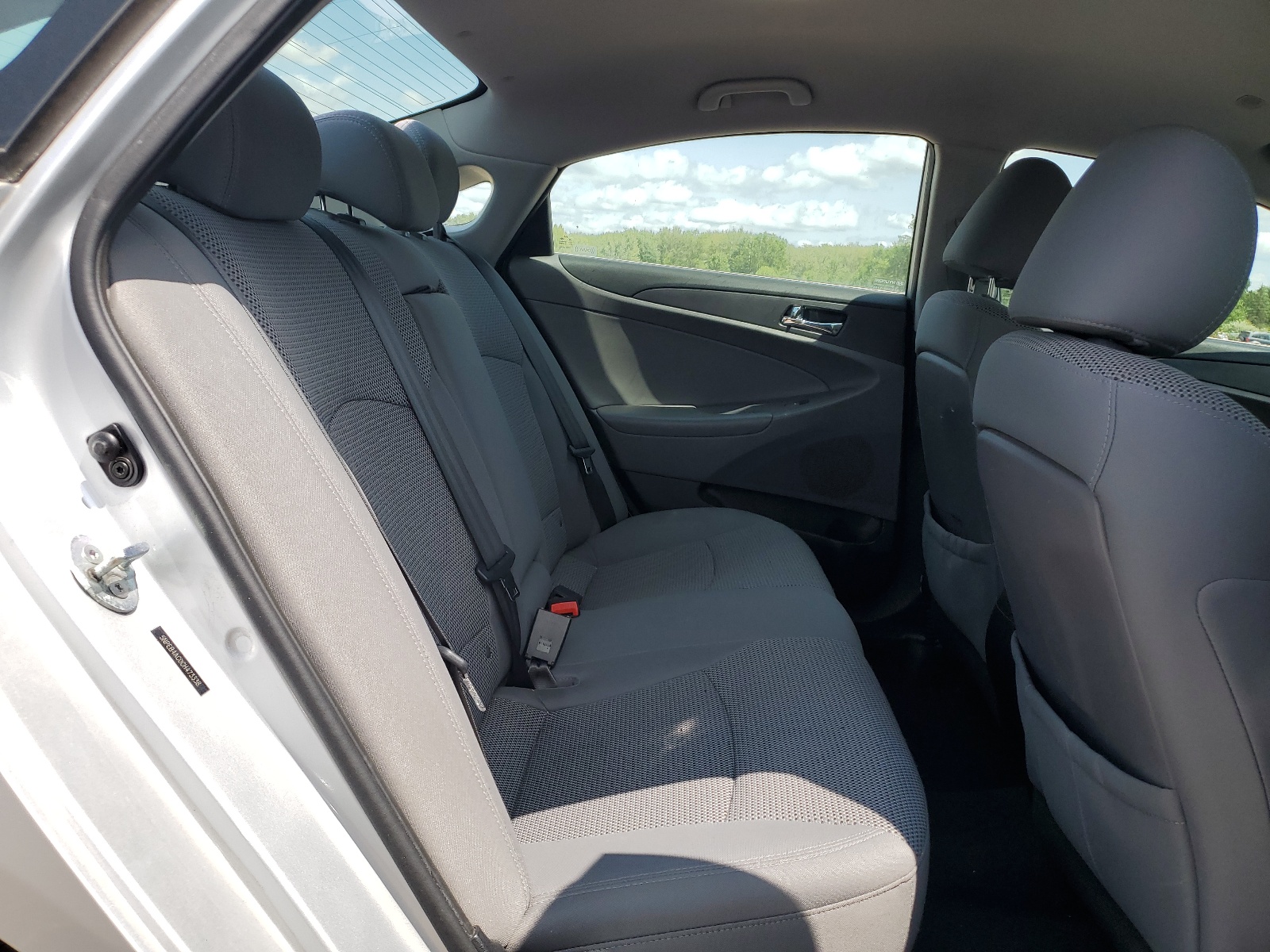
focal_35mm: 26
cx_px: 635
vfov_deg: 53.1
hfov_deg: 67.3
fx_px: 954
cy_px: 476
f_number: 1.5
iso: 50
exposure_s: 1/1429
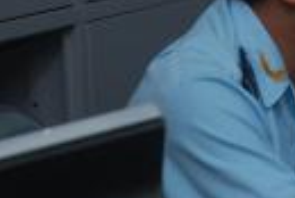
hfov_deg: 5.4
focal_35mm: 368
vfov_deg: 3.7
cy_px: -42
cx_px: 724
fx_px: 3019
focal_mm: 50
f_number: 4.5
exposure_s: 1/80
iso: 200
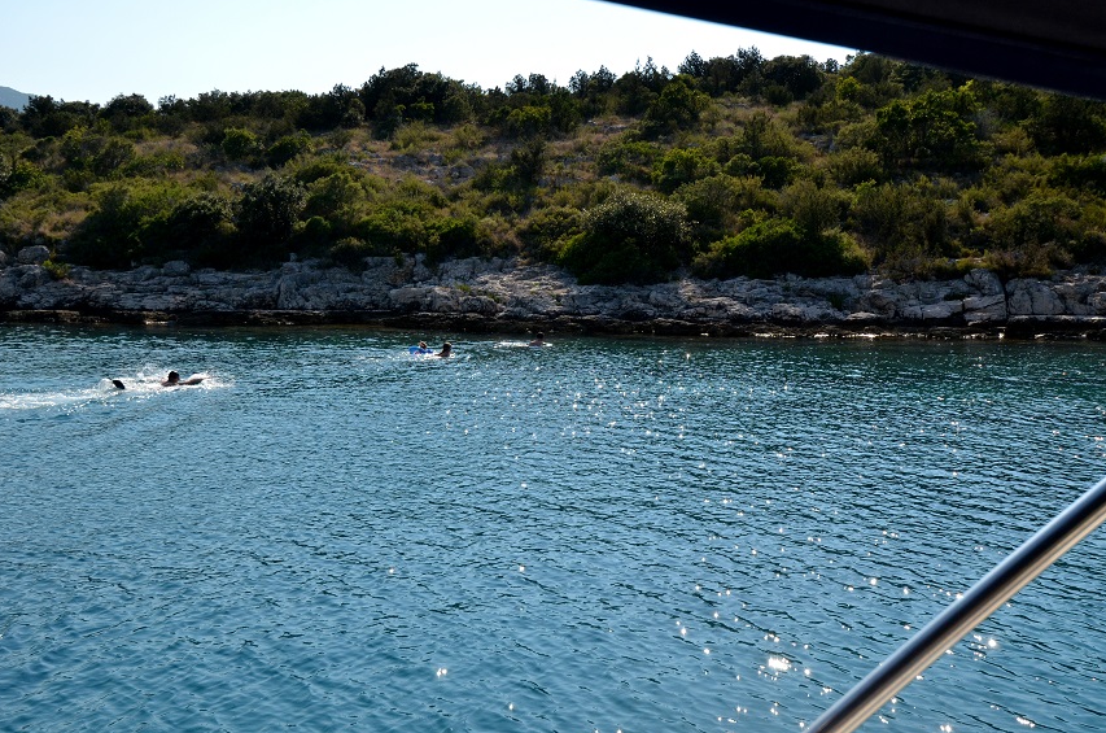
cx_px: 574
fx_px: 1165
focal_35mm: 38
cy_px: 362
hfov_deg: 50.8
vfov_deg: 34.9
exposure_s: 1/3200
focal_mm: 24
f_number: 6.3
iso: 640
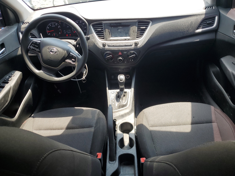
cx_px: 118
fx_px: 177
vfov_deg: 53.1
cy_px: 88
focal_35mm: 26
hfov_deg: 67.3
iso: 50
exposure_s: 1/357
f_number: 1.5
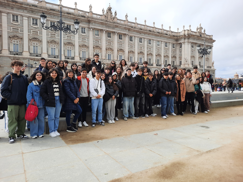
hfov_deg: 69.4
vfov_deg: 54.9
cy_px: 91
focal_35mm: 25
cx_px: 122
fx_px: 175
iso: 32
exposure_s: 1/636
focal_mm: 4.6
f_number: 2
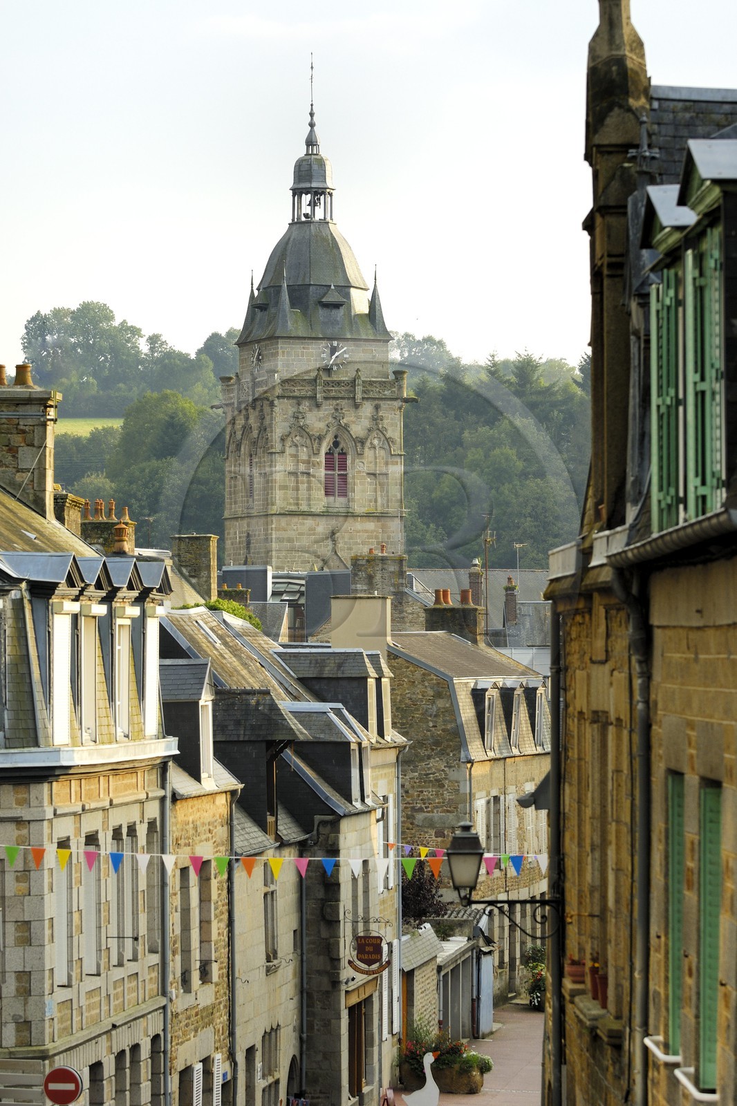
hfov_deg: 10.6
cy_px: 553
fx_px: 3963
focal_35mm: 129
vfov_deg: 15.9
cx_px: 368
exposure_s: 1/160
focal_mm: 86
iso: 100
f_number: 4.8
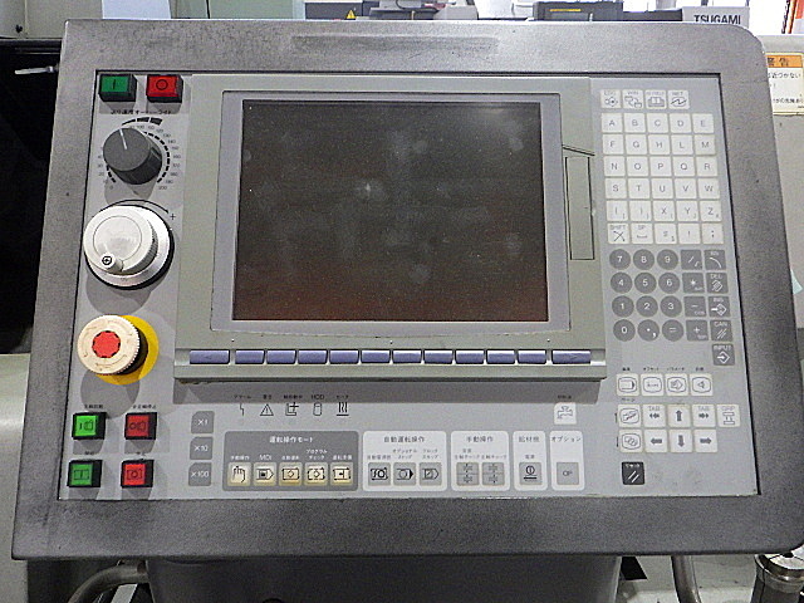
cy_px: 302
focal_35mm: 28
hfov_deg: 63.4
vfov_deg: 49.7
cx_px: 402
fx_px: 650
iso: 1000
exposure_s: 1/45
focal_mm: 5
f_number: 3.5
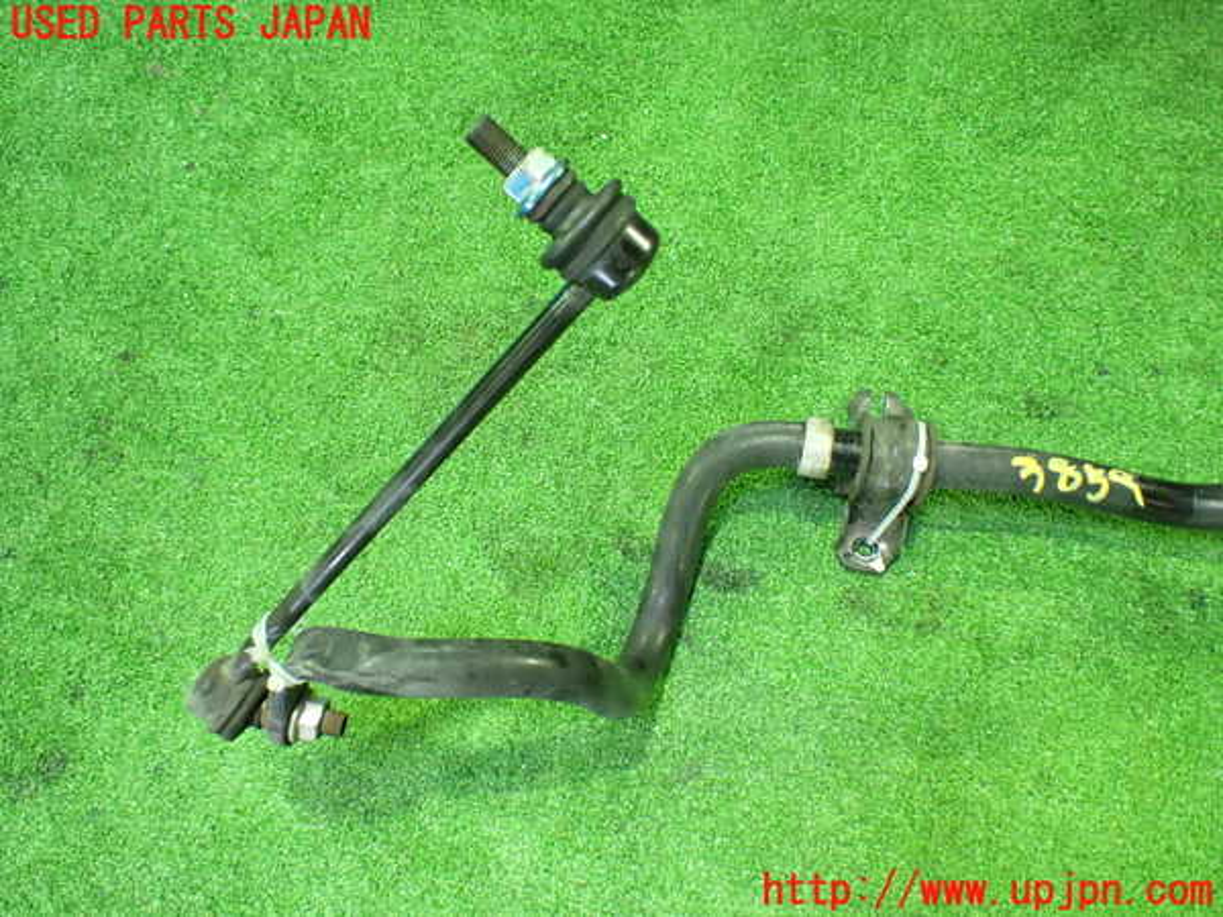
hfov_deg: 60.0
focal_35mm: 30
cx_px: 612
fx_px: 1060
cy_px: 458
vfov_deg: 46.8
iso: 1000
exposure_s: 1/30
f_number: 2.3
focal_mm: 5.4
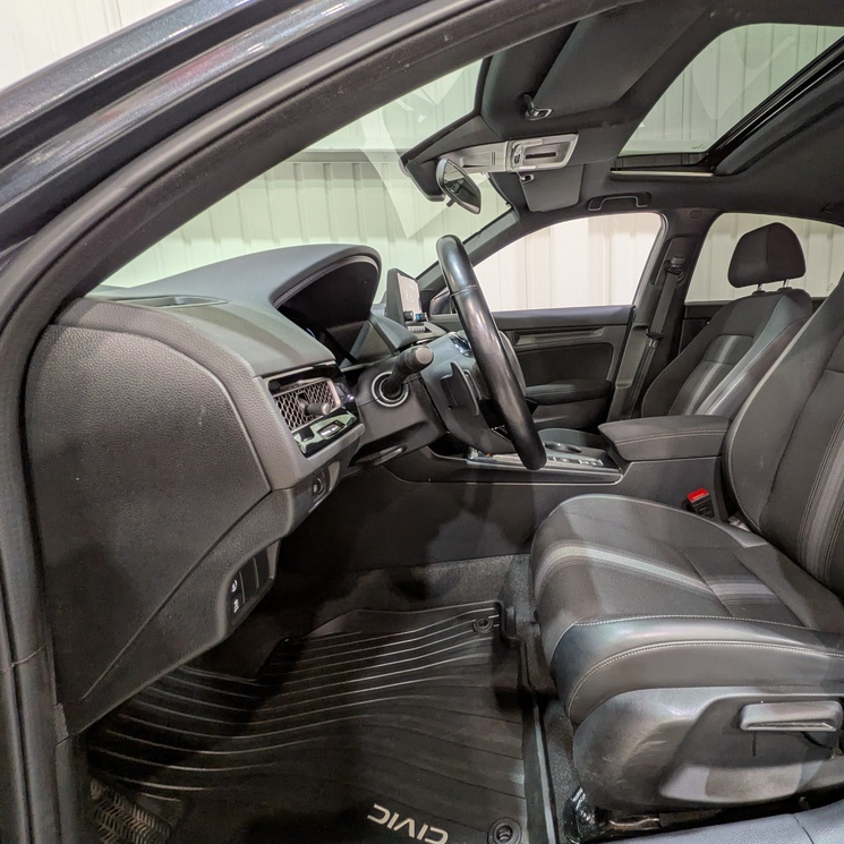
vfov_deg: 84.0
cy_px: 412
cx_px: 545
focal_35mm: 17
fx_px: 469
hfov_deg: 81.8
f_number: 2.2
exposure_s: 1/33.3
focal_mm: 1.83
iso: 78
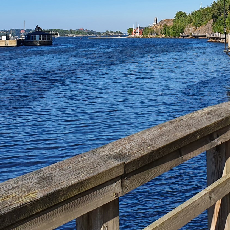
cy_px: 11
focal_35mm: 79
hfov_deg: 21.7
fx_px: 594
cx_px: 175
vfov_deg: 21.3
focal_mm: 4.32
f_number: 2.4
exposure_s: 1/1648
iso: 50
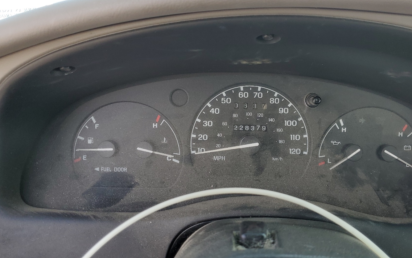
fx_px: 371
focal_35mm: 33
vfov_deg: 38.3
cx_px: 233
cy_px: 120
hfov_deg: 57.9
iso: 50
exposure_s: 1/303
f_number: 1.5
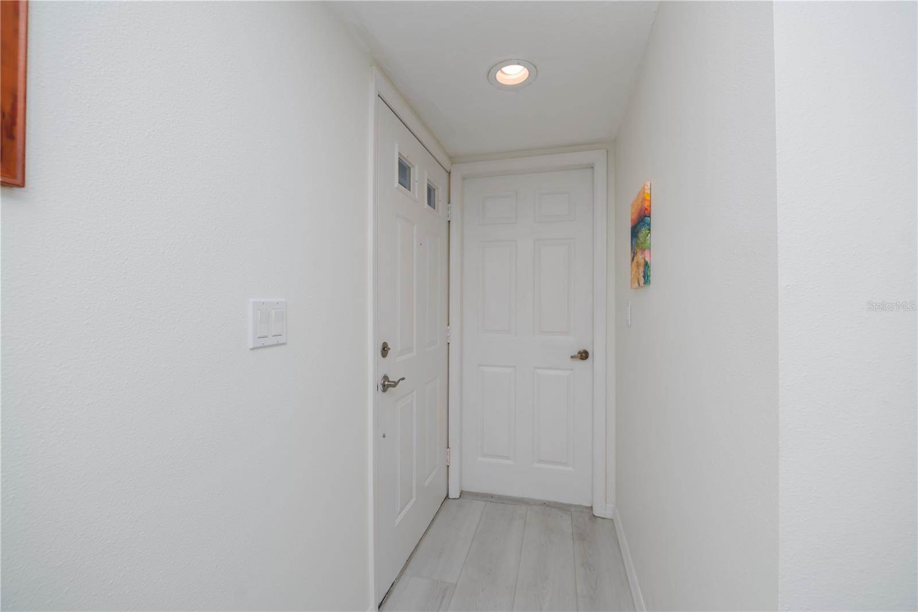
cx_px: 459
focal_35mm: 14
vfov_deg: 81.2
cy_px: 306
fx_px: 357
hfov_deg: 104.3
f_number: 4.5
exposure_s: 1/200
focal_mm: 14
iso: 64
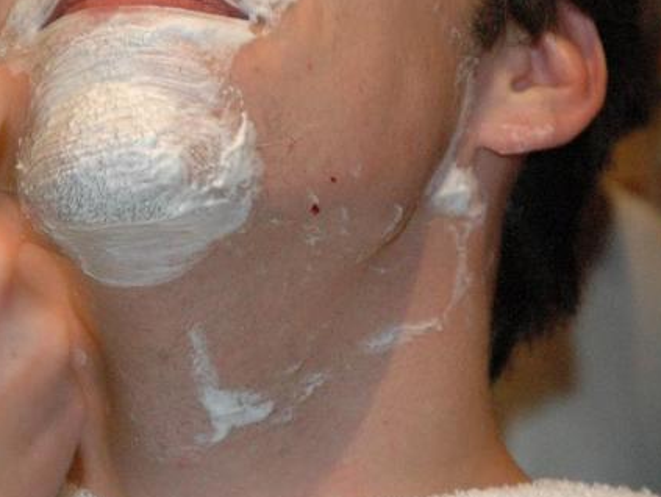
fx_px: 4663
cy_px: 40
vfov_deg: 6.1
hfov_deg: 8.1
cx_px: 181
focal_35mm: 244
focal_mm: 70
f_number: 5
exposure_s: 1/60
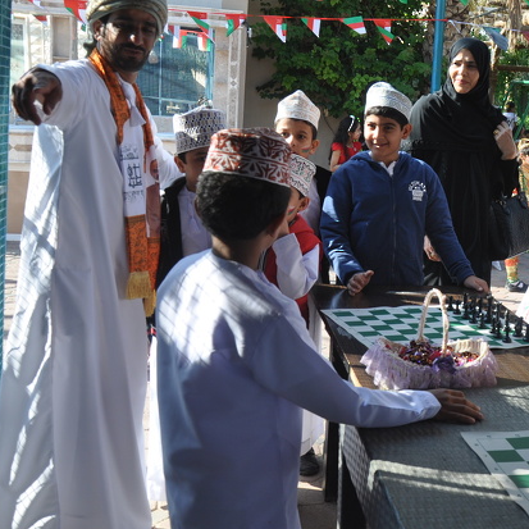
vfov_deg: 32.8
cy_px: 226
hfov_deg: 31.1
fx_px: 896
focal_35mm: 52
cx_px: 492
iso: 200
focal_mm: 21
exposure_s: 1/250
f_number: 8
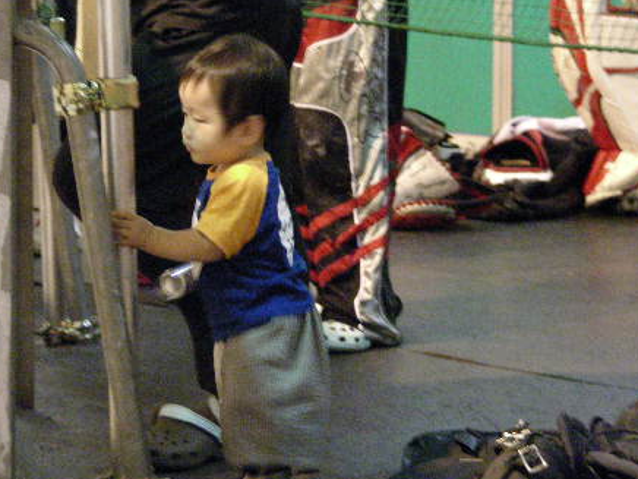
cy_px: 220
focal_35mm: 166
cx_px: 237
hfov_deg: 11.9
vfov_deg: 8.9
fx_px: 3060
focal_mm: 18.9
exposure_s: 1/11.7
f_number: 3.5
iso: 800
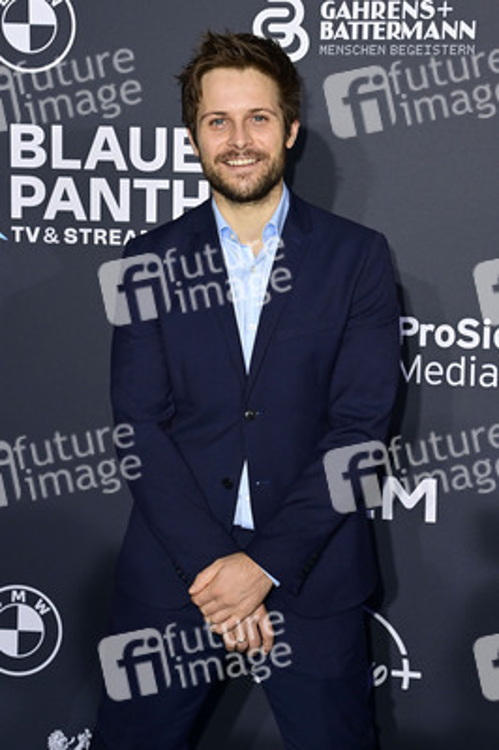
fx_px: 1291
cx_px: 250
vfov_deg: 32.4
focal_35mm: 62
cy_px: 375
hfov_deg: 21.9
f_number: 5.6
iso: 1000
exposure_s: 1/250
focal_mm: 62
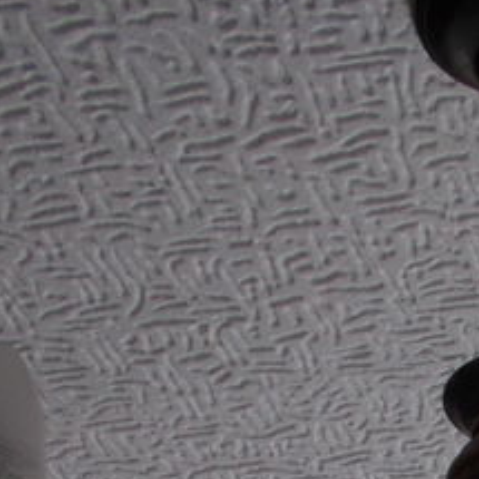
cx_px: 677
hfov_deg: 15.3
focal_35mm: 107
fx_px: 1675
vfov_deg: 14.5
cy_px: 829
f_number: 3.2
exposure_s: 1/160
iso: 80
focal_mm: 4.6
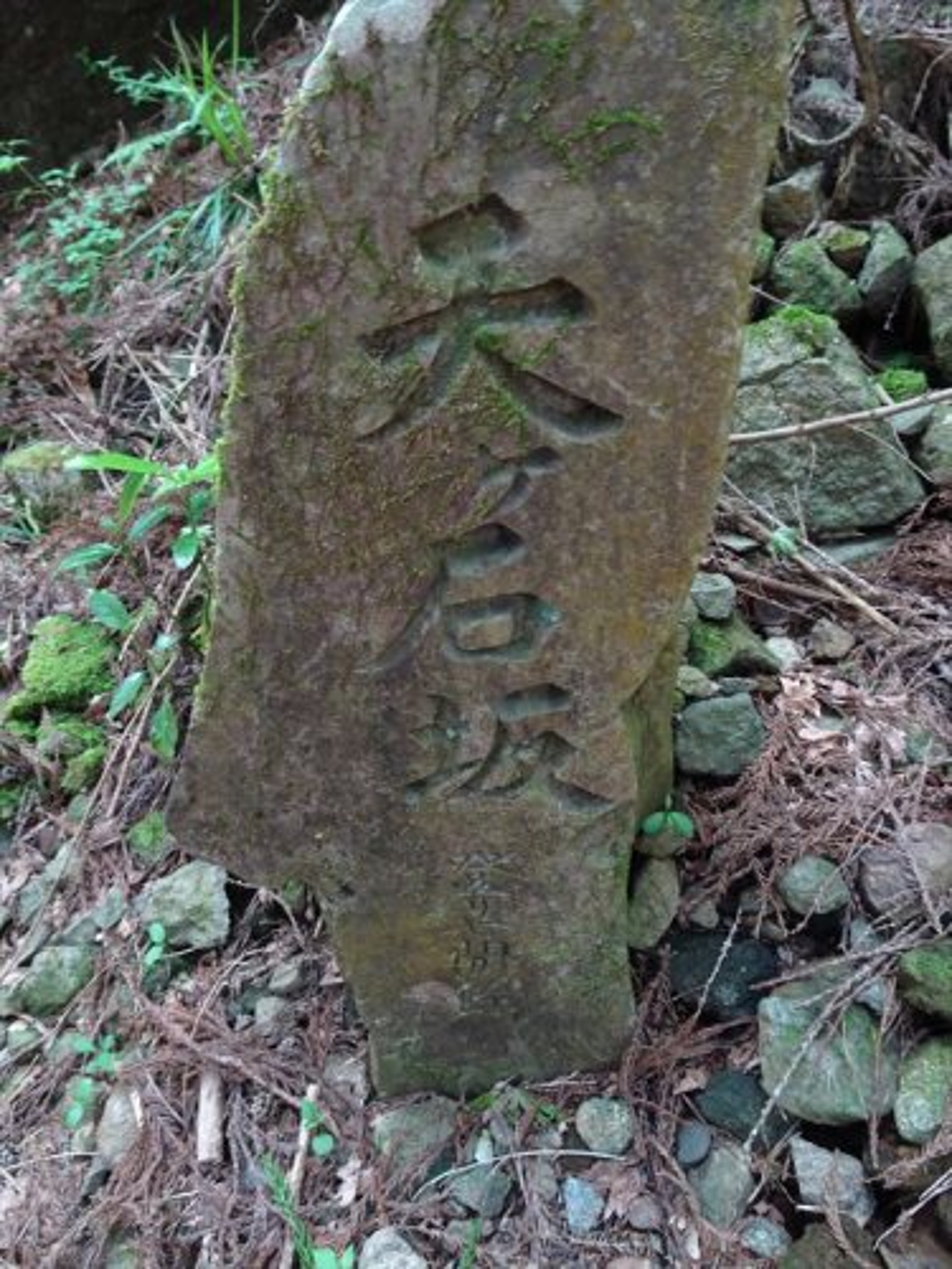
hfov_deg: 56.8
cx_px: 476
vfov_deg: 71.6
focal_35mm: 24
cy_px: 634
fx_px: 880
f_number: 3.5
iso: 250
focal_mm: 4.1
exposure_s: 1/30
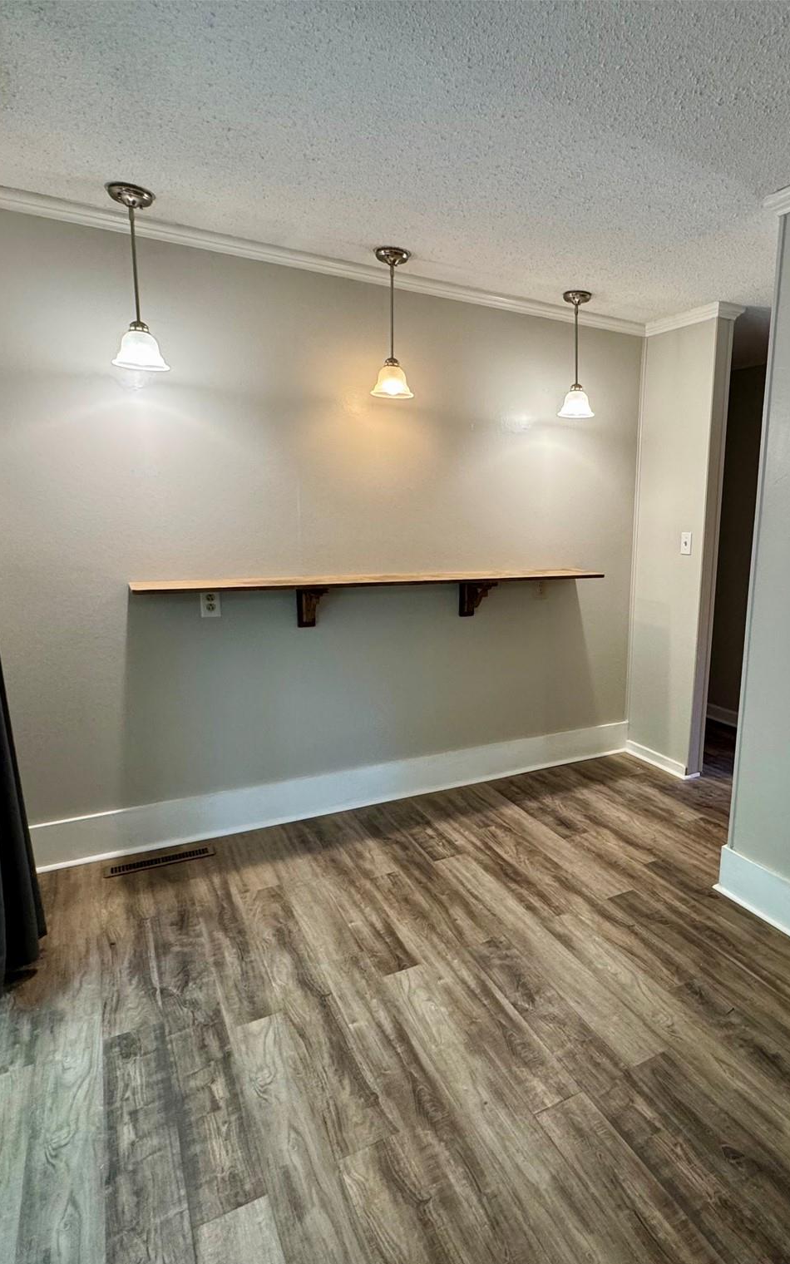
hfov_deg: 58.5
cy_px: 638
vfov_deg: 85.1
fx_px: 689
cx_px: 516
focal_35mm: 20
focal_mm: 2.22
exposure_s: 1/60
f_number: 2.2
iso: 200
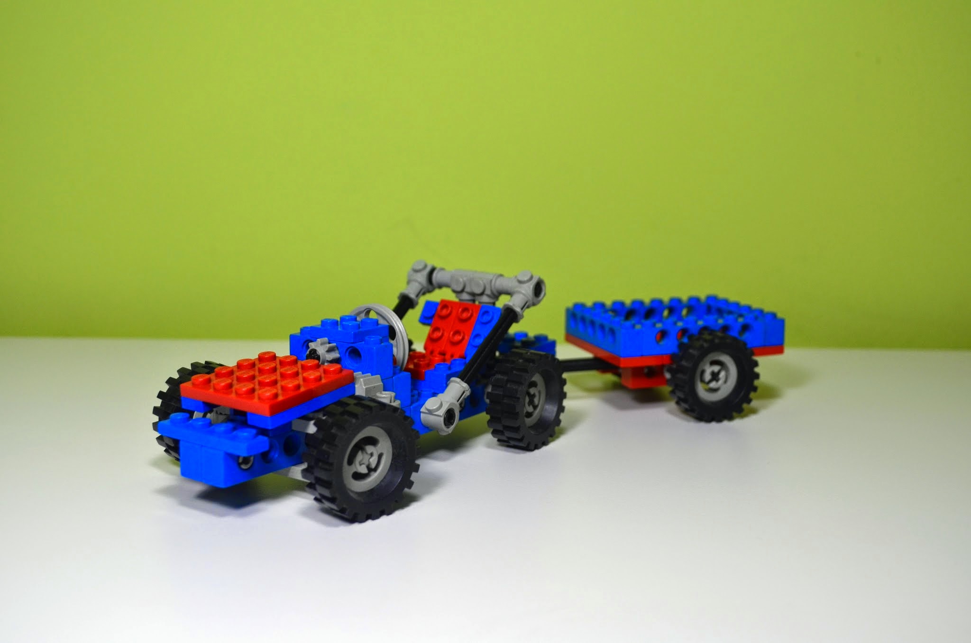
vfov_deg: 30.7
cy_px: 322
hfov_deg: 45.0
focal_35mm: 44
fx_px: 1171
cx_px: 486
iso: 320
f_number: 5.6
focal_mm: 29
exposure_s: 1/125
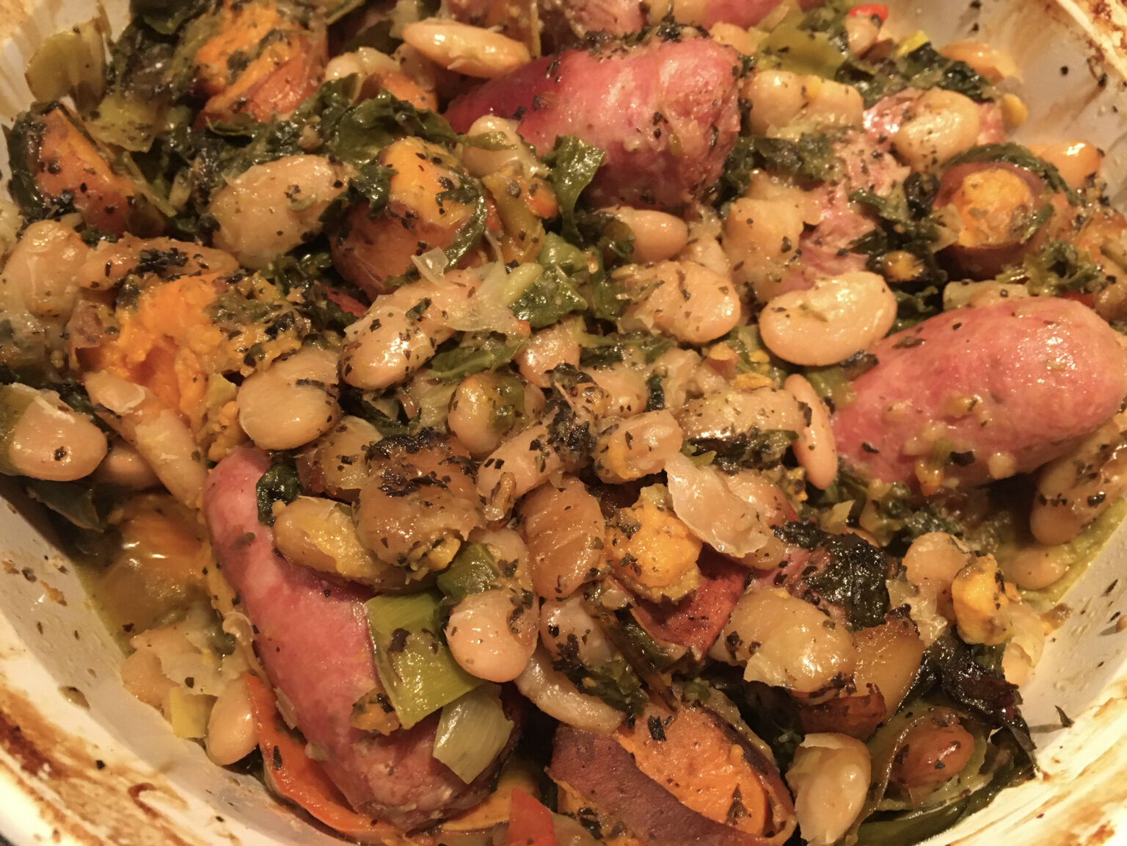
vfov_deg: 48.2
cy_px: 423
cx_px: 564
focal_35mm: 29
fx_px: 944
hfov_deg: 61.7
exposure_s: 1/30
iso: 200
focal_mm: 4.15
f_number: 2.2
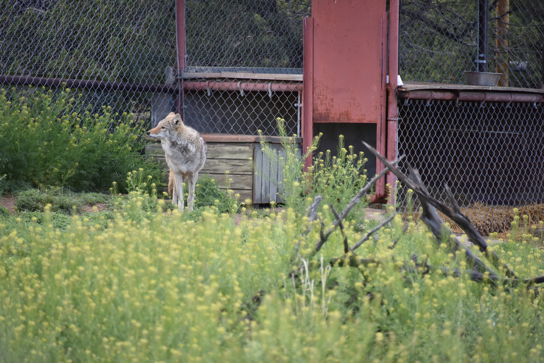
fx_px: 4534
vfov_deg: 4.6
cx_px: 272
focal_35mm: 300
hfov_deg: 6.9
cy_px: 182
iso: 800
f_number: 5.6
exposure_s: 1/640
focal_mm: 300
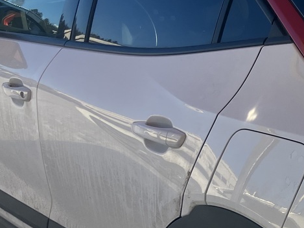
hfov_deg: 20.5
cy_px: 230
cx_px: 410
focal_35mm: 86
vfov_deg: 16.8
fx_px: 755
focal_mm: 3.99
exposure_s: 1/1279
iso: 32
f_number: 1.8
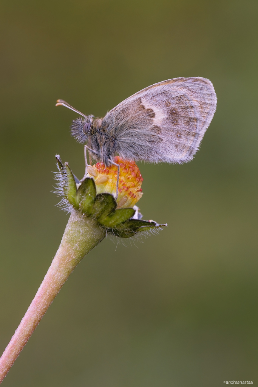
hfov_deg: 13.0
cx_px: 129
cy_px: 194
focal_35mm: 105
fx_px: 1128
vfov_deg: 19.5
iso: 100
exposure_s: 1/5
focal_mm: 105
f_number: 16
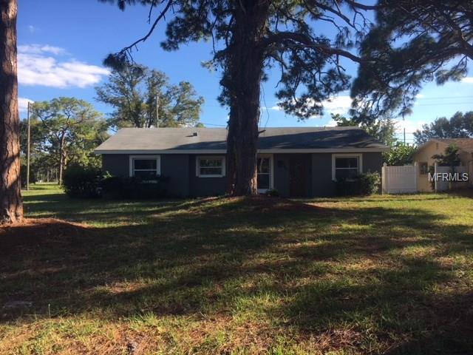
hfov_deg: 61.7
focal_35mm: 29
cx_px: 236
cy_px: 178
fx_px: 396
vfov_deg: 48.2
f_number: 2.2
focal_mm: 4.15
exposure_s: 1/746
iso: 25
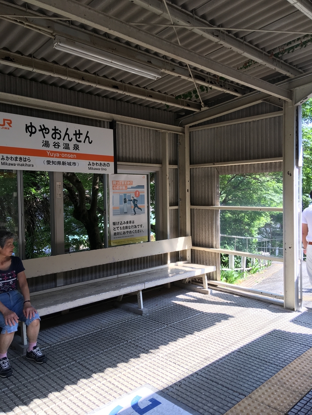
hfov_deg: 48.2
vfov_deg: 61.7
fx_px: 349
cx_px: 156
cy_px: 208
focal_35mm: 29
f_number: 2.2
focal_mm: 4.15
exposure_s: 1/128
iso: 25
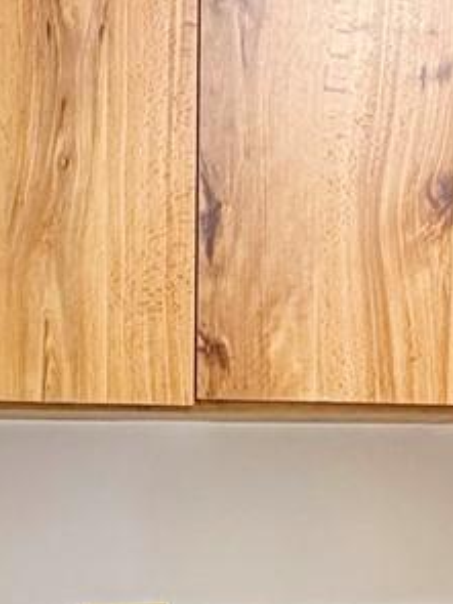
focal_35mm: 76
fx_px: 1327
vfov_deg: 23.7
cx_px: 242
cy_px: 700
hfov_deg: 19.4
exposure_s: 1/60
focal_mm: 2.22
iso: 250
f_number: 2.2
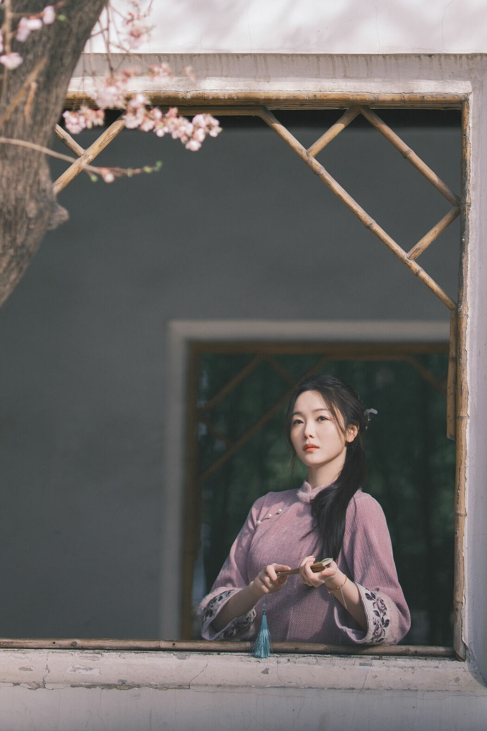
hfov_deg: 6.8
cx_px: 244
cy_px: 366
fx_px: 4119
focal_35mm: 203
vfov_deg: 10.1
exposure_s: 1/1900
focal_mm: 135
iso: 800
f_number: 2
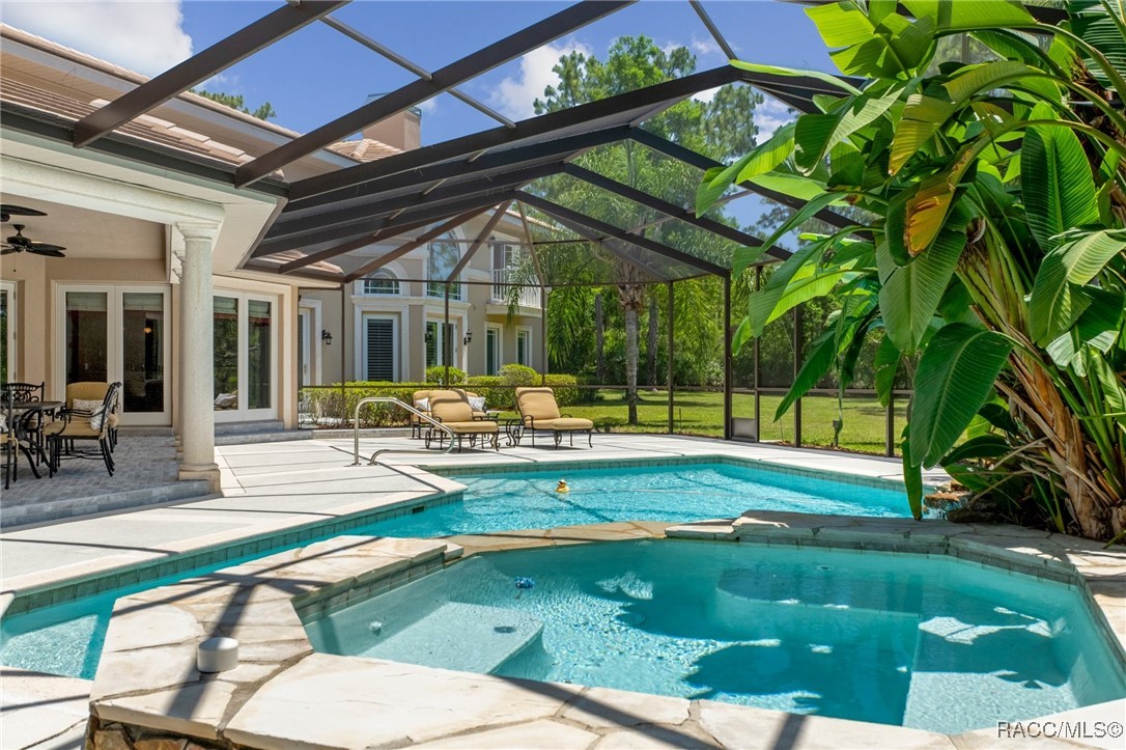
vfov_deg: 43.6
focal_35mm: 30
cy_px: 375
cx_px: 563
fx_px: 938
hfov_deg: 62.0
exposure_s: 1/1000
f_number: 8
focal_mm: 20
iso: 320
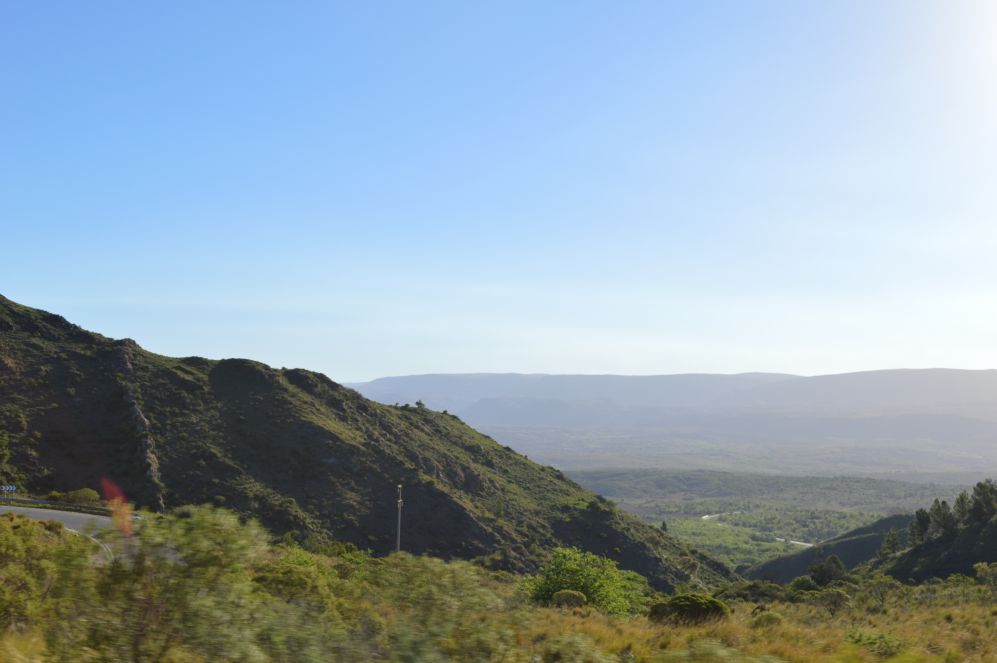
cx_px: 498
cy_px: 332
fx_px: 1204
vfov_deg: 30.8
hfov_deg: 45.0
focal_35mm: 44
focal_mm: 29
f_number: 7.1
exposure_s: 1/200
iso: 100
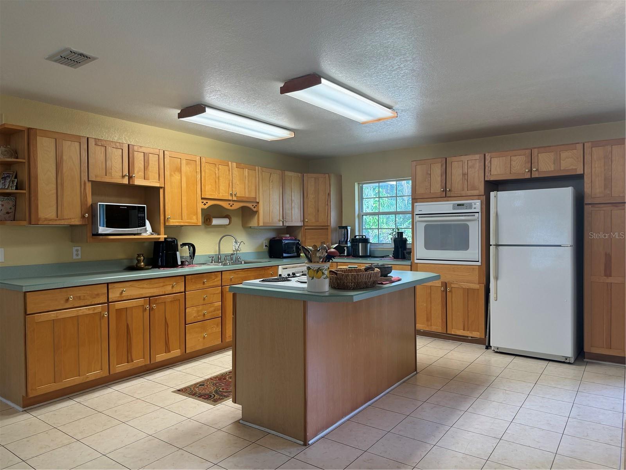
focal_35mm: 24
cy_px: 235
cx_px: 313
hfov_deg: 71.6
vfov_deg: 56.8
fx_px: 434
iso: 100
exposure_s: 1/126
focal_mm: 6.86
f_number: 1.78
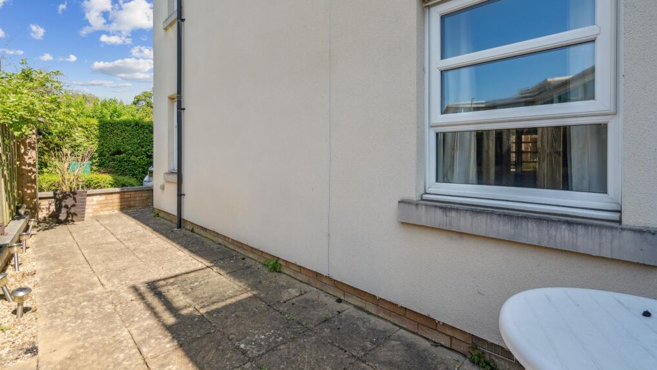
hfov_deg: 95.9
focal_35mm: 17
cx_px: 331
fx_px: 296
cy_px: 164
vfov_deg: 63.7
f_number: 5
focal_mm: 16
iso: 640
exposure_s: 1/1000
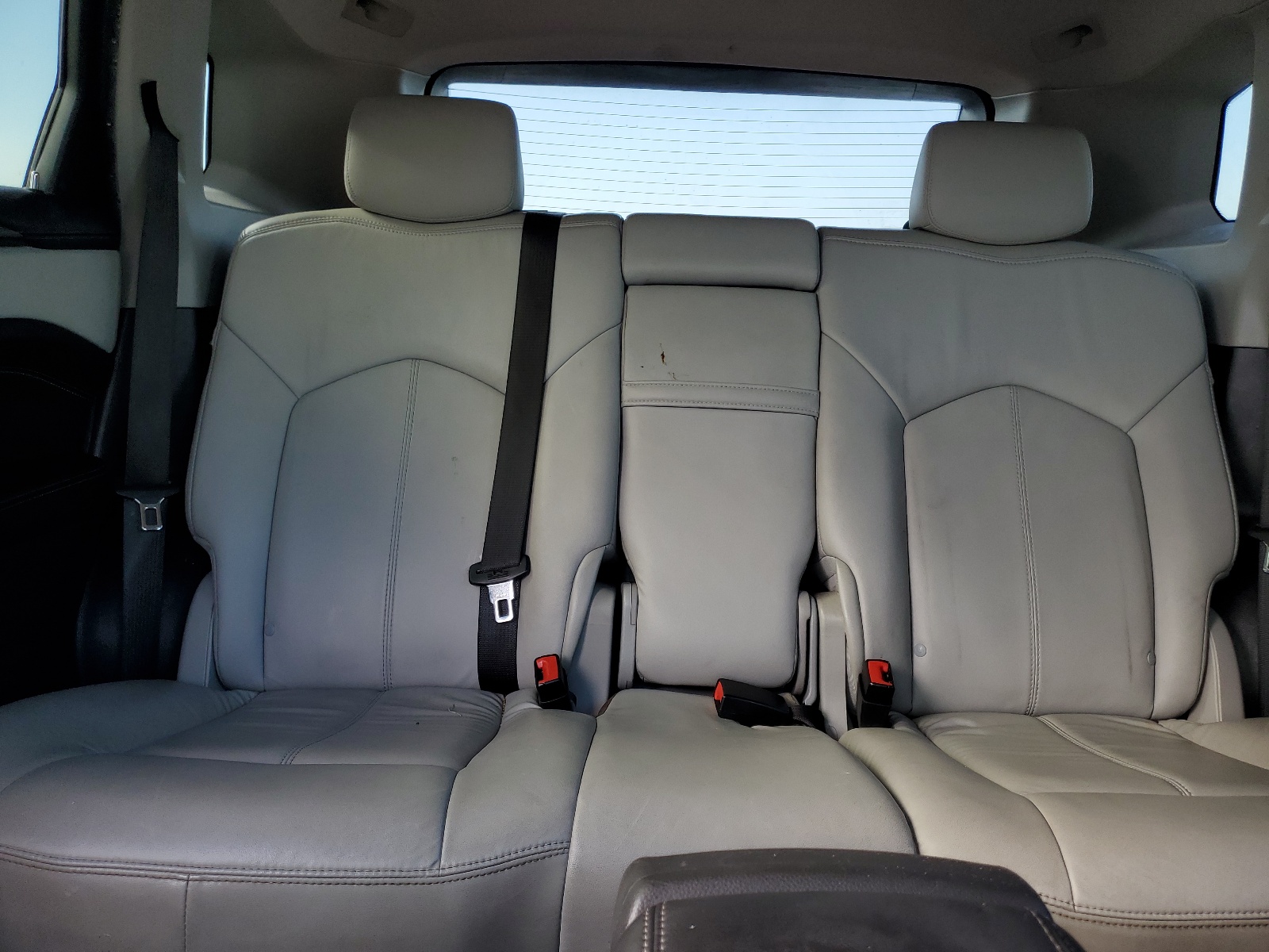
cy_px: 476
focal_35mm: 26
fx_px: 953
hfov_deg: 67.3
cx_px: 634
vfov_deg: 53.1
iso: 50
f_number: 1.5
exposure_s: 1/128
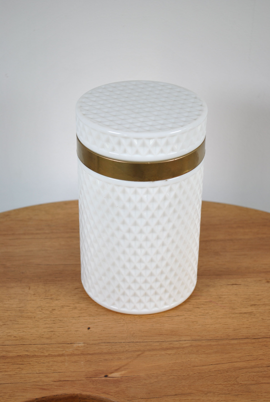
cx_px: 135
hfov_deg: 20.3
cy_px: 201
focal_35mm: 68
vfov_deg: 29.8
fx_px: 756
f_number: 5.6
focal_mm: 45
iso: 200
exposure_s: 1/125
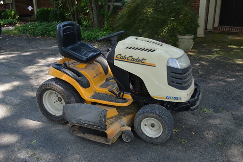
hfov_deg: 57.2
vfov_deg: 40.0
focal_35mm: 33
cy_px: 81
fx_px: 223
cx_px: 122
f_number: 5.6
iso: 280
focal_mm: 22
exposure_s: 1/125
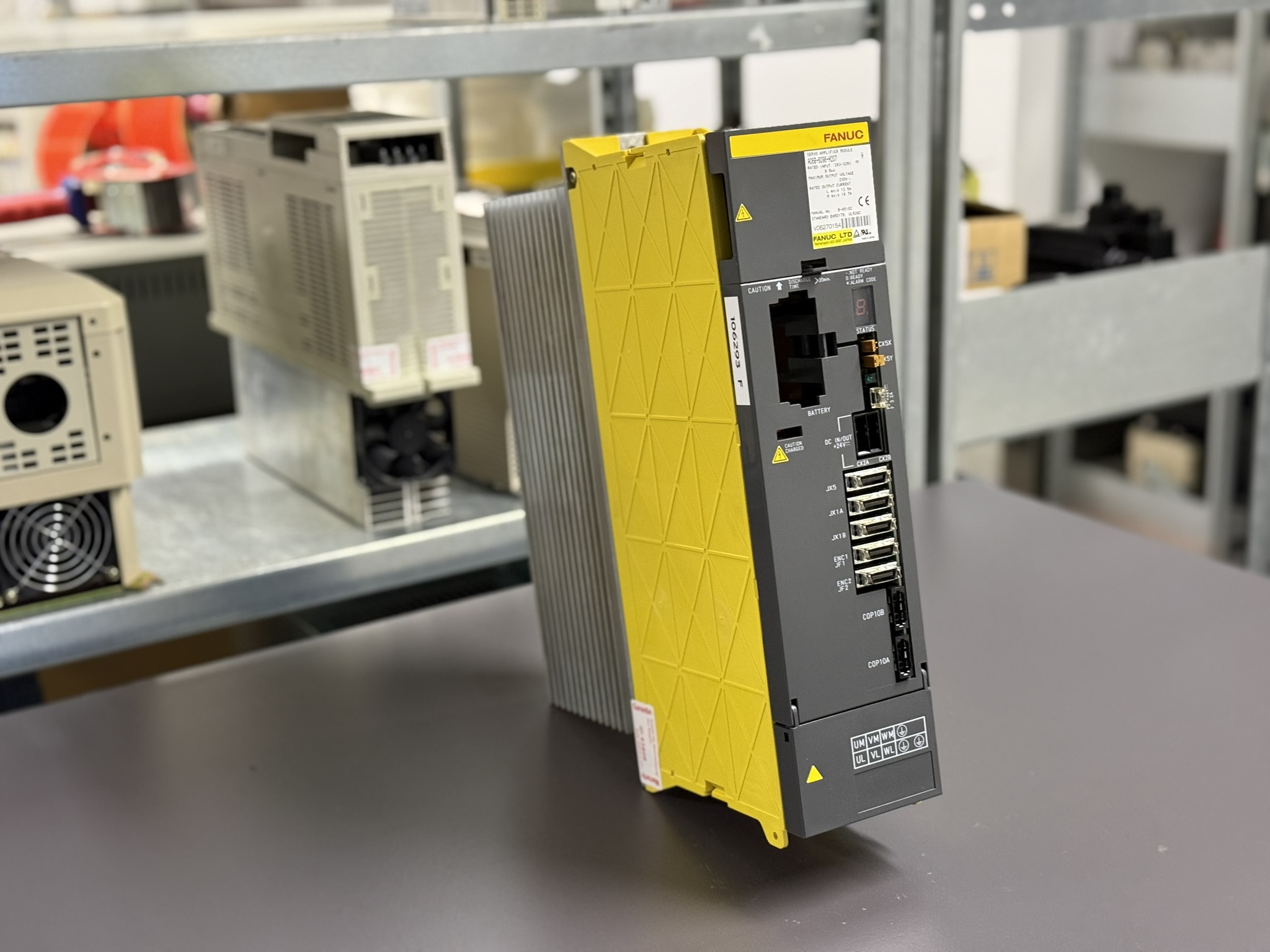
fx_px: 1761
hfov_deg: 39.7
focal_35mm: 48
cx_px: 635
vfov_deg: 30.3
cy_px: 476
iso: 200
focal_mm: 6.76
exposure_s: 1/33
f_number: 1.78
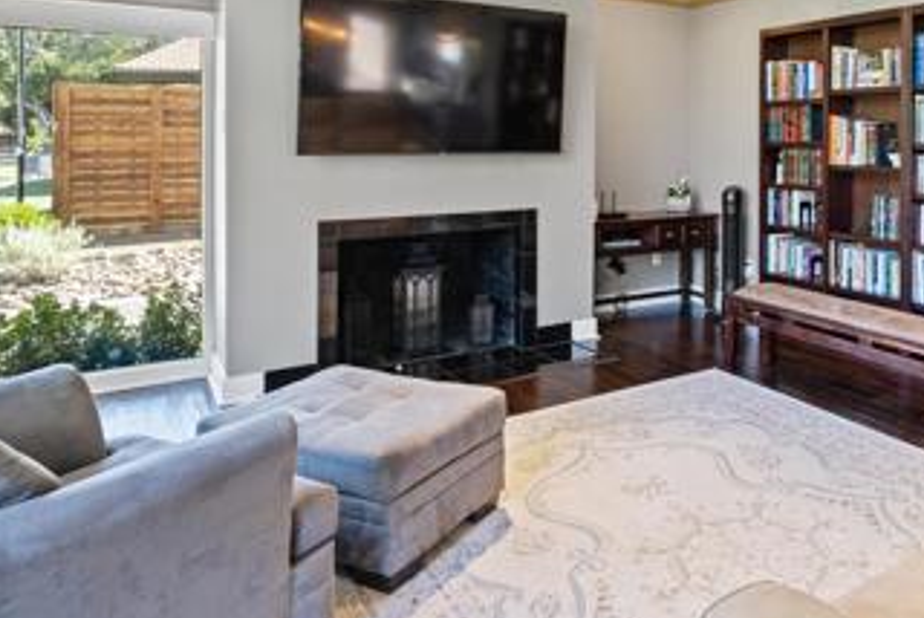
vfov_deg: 45.2
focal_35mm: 28
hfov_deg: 62.5
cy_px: 172
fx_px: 719
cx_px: 667
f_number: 10
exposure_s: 1/2
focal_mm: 14
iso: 640
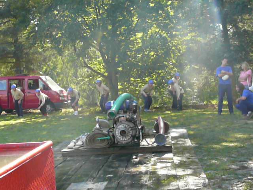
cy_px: 95
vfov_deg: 24.8
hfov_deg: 32.7
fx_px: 431
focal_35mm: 59
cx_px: 126
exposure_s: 1/400
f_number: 5.6
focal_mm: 8.7
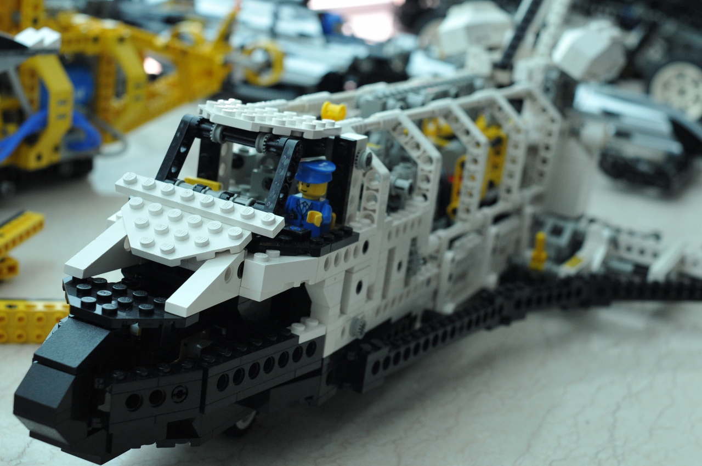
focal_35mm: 52
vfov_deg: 25.7
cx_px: 351
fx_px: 1022
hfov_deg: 37.9
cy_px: 233
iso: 720
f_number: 6.3
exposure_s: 1/30
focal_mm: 35
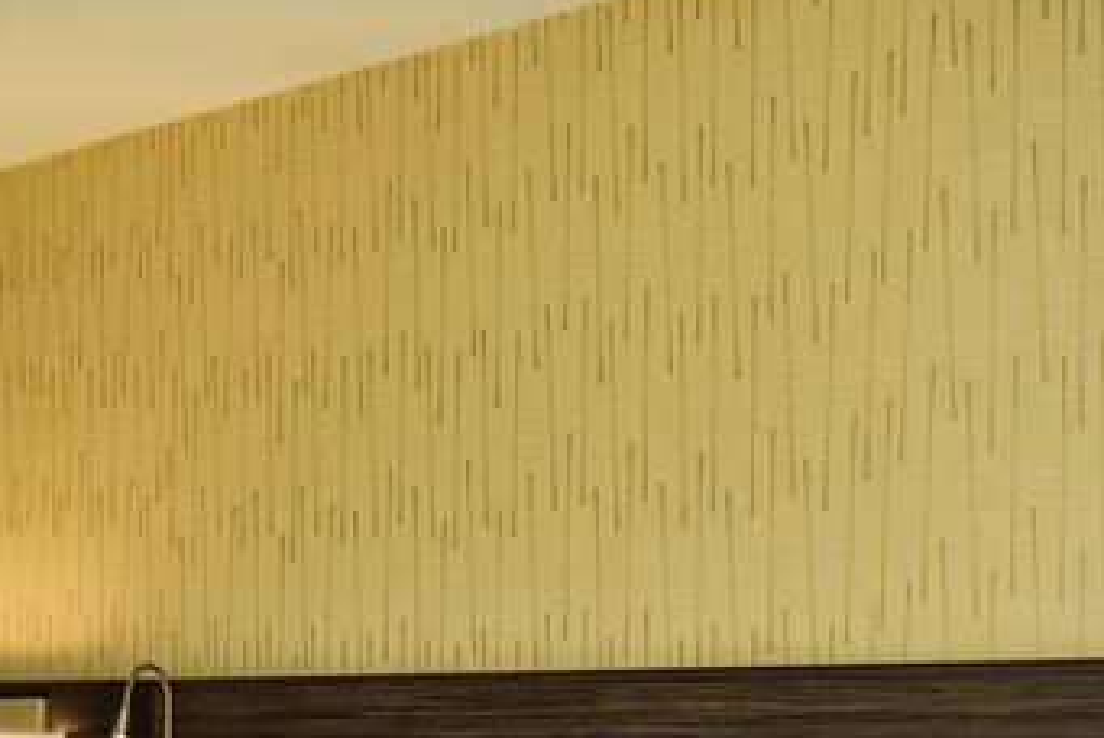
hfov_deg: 28.0
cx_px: 26
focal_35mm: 68
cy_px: 728
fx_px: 2087
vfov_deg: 19.5
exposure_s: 1/20
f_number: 3.5
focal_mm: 29
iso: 200
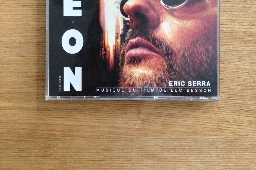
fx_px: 327
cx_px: 128
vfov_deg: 28.3
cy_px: 21
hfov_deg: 42.7
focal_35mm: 46
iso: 640
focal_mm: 4.13
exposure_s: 1/15
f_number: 2.4
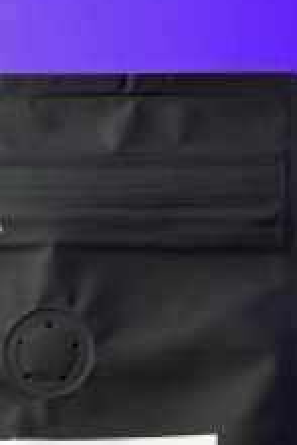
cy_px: 587
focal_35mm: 157
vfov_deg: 12.6
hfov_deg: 8.7
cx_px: 48
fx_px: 1940
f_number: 1.6
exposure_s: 1/162
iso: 25
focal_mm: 5.96
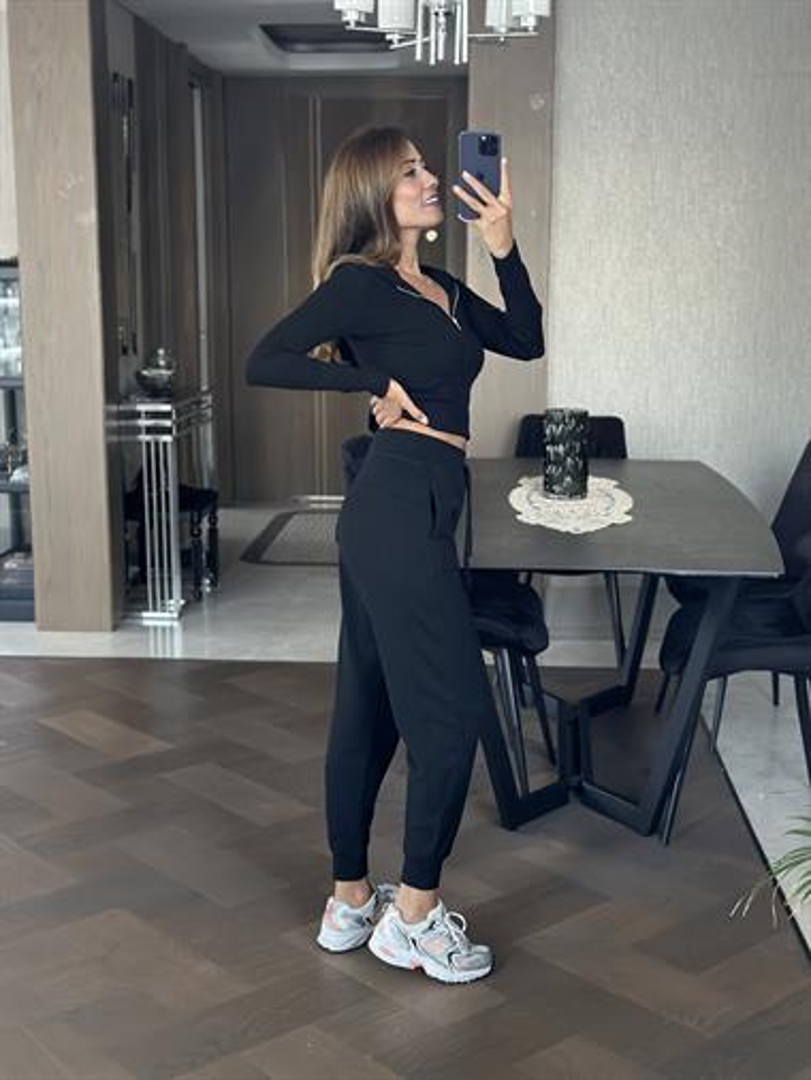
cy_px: 540
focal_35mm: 48
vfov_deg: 39.6
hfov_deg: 30.3
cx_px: 406
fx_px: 1498
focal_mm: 6.86
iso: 500
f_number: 1.78
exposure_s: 1/40
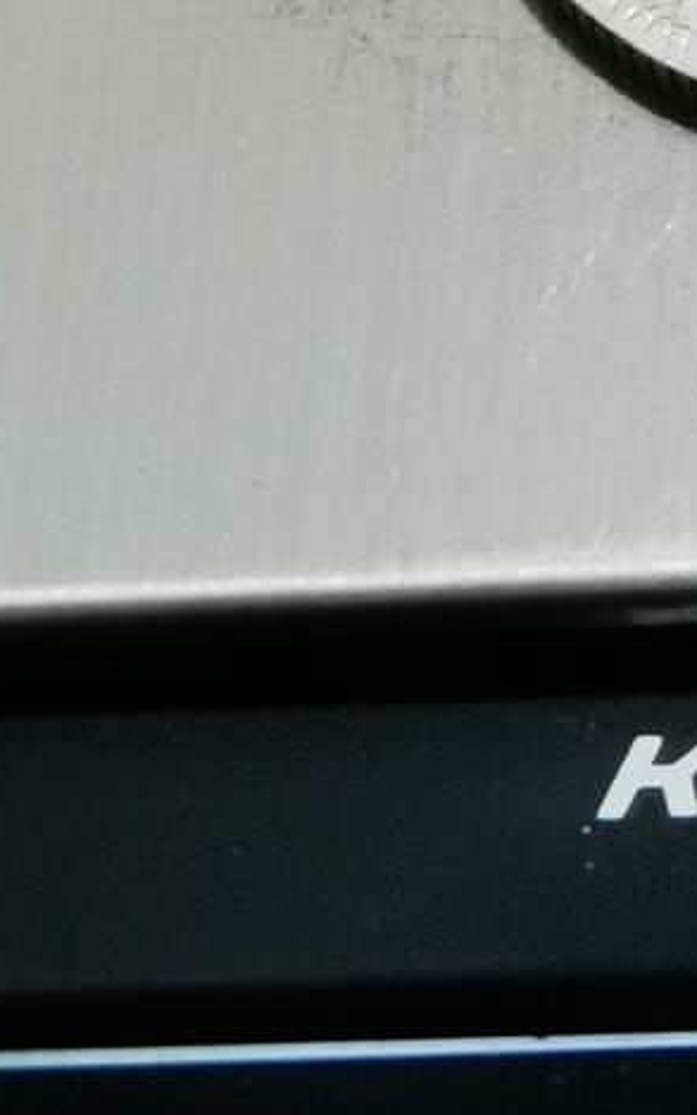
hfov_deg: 5.6
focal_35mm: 232
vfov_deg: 8.9
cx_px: 1078
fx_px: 7053
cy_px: -257
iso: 125
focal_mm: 6.67
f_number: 1.9
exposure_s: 1/100
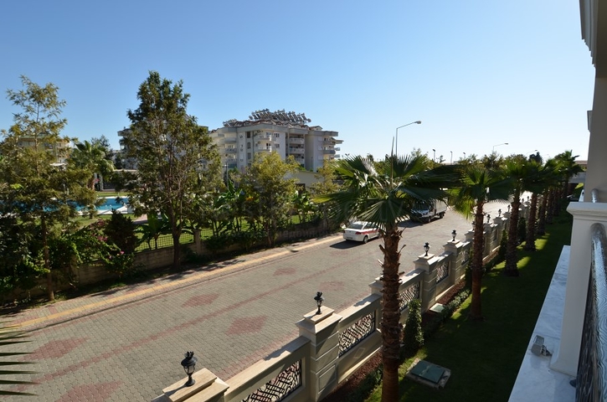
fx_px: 303
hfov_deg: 90.1
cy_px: 201
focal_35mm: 18
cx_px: 304
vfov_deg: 67.1
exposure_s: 1/250
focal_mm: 12
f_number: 10
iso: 100
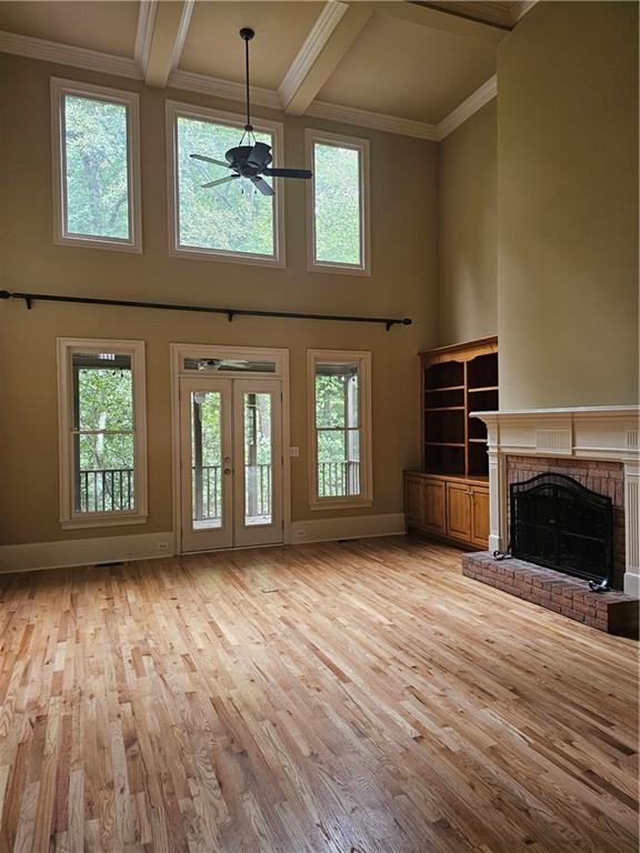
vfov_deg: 73.9
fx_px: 567
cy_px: 426
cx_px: 320
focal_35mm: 23
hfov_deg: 58.9
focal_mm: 6.3
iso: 400
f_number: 1.7
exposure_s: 1/120
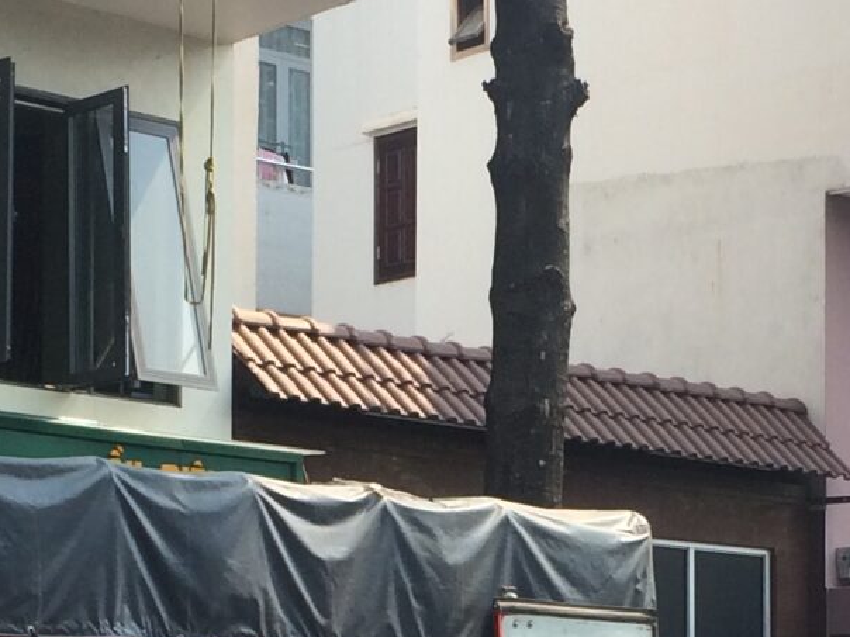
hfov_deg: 16.0
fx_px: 3020
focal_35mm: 123
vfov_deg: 11.8
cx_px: 535
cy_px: 741
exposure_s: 1/774
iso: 32
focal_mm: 4.15
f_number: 2.2
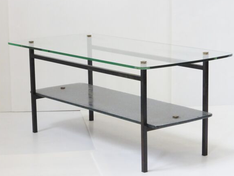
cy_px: 86
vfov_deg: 13.7
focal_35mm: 108
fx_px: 730
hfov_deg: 18.2
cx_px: 116
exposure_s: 1/125
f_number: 5.3
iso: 640
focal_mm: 17.1
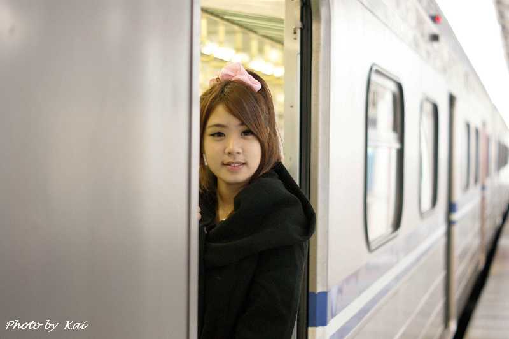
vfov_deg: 18.2
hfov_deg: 27.0
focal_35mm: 75
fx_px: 1060
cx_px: 254
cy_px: 170
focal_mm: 50
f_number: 1.8
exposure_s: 1/60
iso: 400
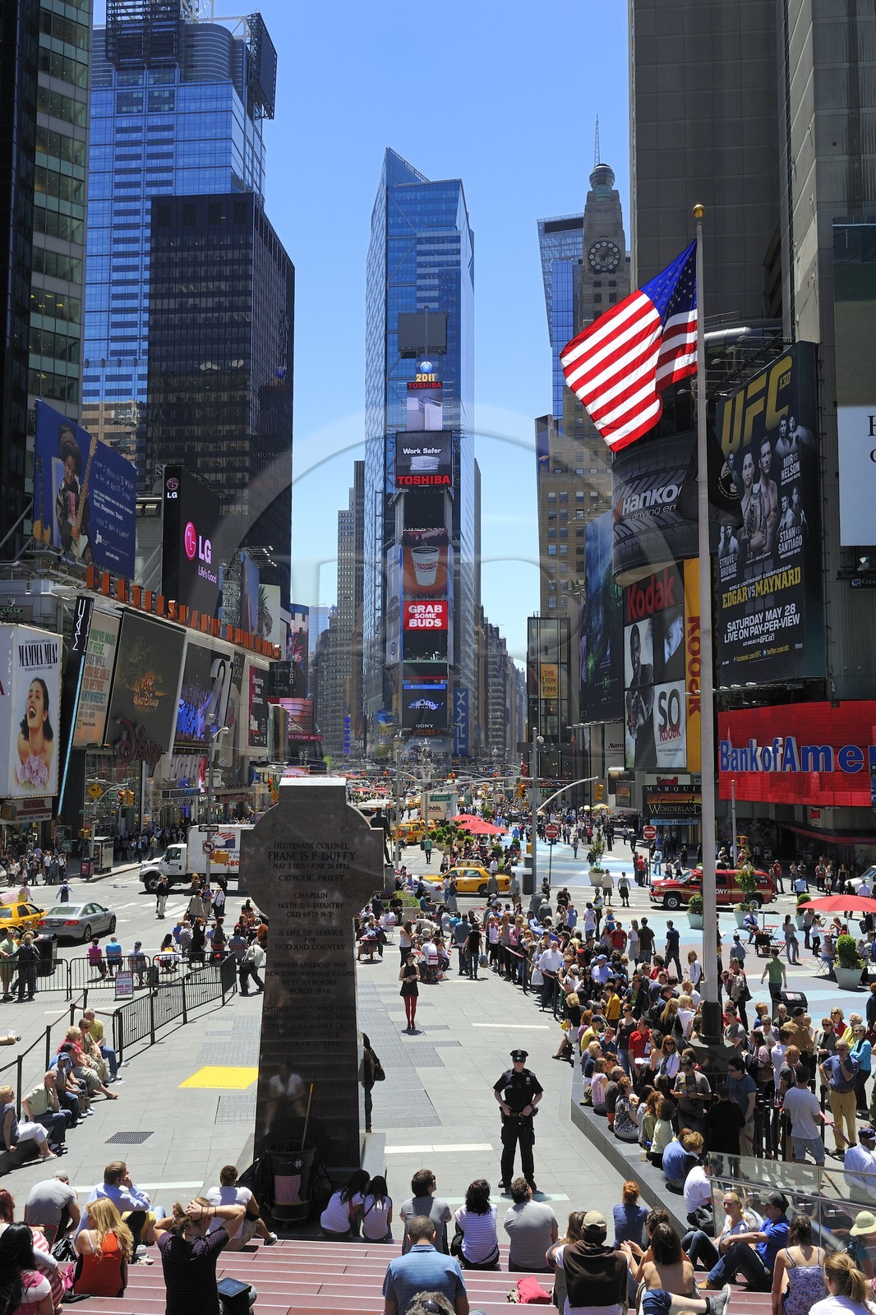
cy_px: 658
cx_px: 438
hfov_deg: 41.1
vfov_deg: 58.7
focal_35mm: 32
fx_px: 1168
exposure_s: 1/250
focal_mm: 32
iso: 200
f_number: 9
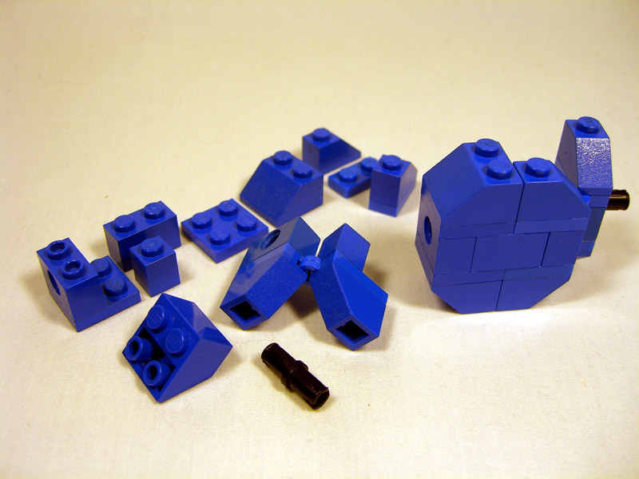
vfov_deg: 37.7
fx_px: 701
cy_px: 240
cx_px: 320
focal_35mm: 38
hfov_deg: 49.0
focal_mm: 7.9
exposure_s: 1/125
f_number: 2.8
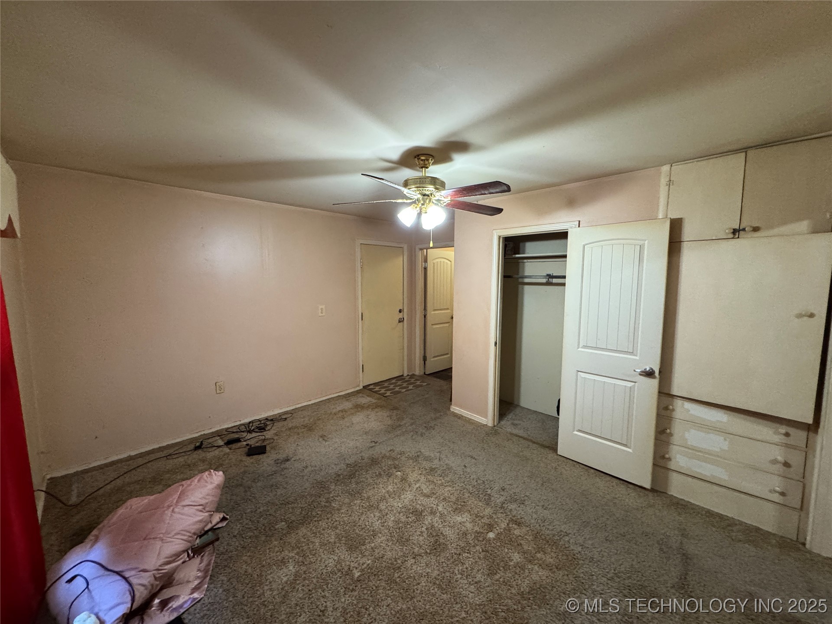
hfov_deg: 102.1
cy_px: 312
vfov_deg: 85.7
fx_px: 336
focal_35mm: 14
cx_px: 416
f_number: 2.2
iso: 500
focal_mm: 2.22
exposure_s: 1/60
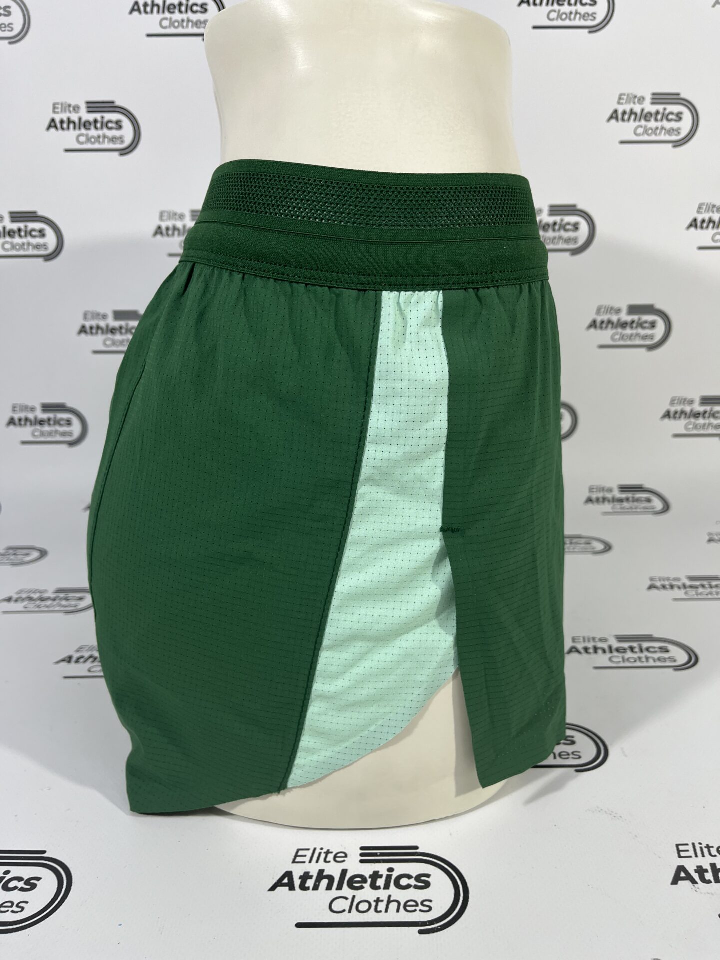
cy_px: 480
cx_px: 360
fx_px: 721
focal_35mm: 26
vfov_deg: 67.3
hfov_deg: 53.1
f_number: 1.6
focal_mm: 5.1
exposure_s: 1/100
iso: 50
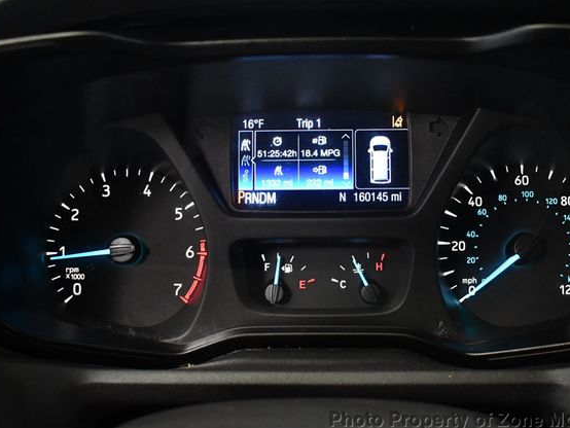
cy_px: 219
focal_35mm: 40
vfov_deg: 36.0
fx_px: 659
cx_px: 317
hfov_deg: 46.7
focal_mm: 18
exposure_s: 1/80
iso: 3200
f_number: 3.5
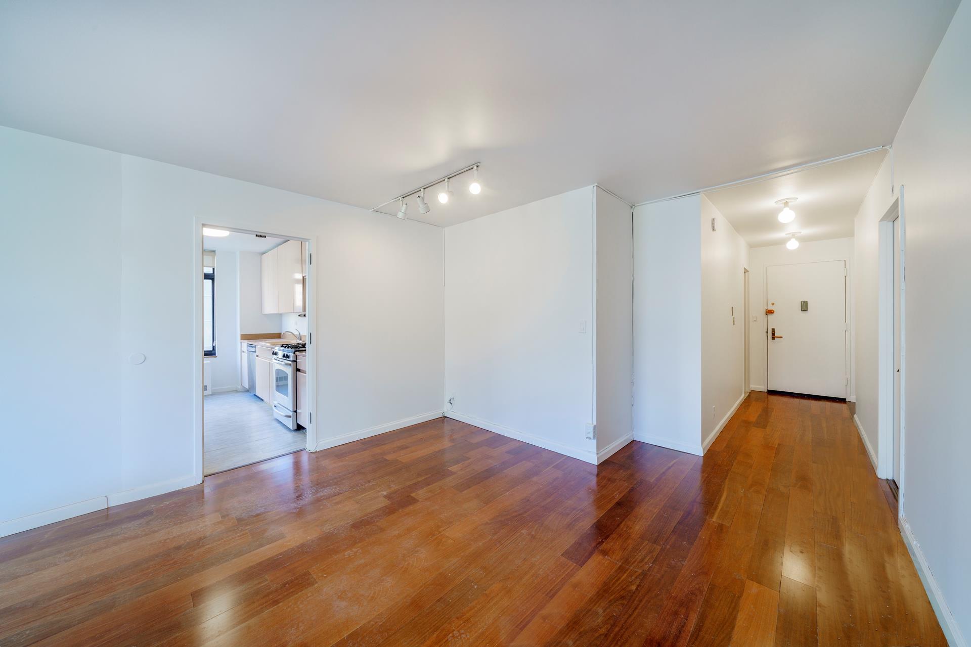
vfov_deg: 90.0
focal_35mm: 12
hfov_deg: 112.6
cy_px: 324
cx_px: 486
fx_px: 324
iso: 320
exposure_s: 1/6
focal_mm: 12
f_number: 10
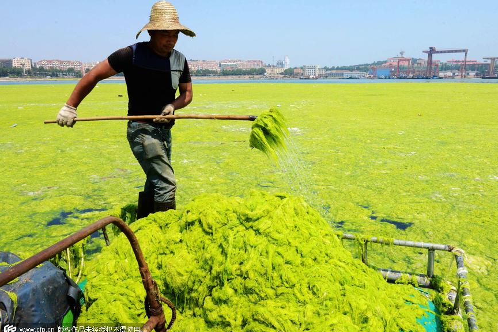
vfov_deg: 51.3
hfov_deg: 71.5
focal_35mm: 25
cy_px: 164
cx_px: 259
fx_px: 346
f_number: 14
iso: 800
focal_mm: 24
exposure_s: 1/800
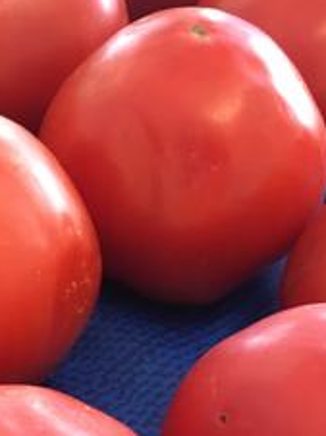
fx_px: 1132
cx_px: -148
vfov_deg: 20.8
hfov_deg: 15.3
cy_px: 478
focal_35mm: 90
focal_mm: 4.15
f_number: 2.2
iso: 40
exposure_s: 1/30
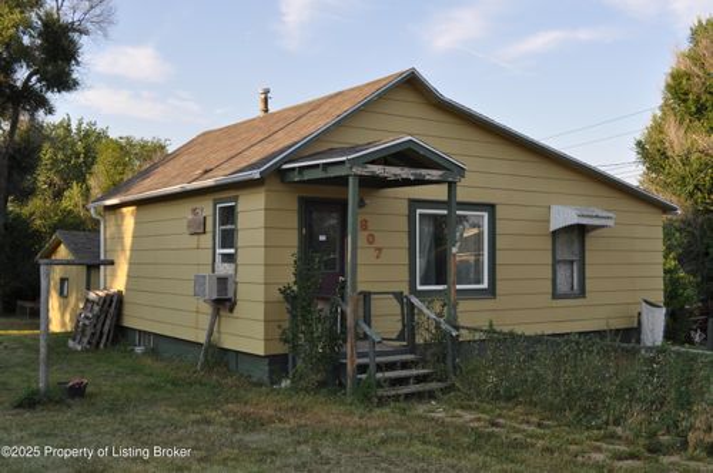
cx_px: 356
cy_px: 236
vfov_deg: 34.1
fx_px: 771
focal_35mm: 39
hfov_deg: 49.6
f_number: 8
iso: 200
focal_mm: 26
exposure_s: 1/200
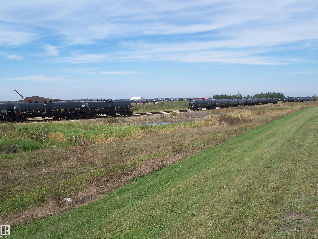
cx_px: 159
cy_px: 120
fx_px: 367
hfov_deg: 46.8
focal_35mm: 40
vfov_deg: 36.0
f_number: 5.6
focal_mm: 7.2
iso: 64
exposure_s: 1/400
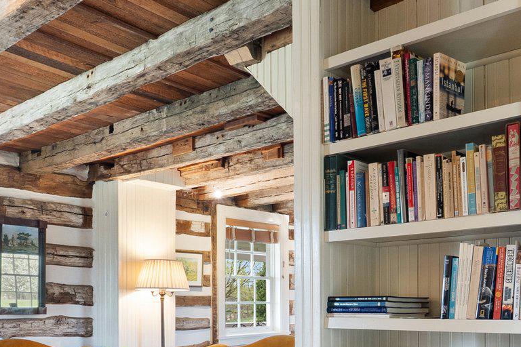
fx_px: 579
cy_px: 332
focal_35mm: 40
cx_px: 357
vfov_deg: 31.4
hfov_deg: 47.5
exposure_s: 1/2.5
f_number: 8
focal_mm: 10
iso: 800
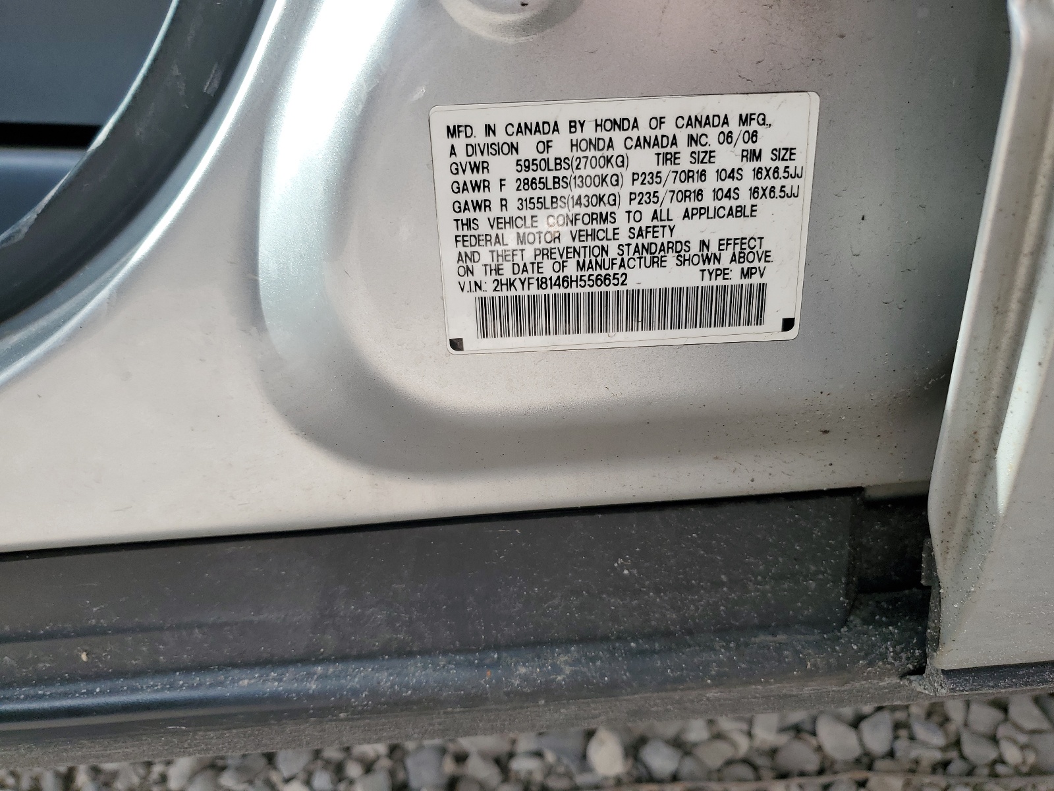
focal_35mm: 26
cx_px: 527
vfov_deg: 53.1
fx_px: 792
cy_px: 396
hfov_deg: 67.3
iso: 50
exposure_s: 1/500
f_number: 1.5
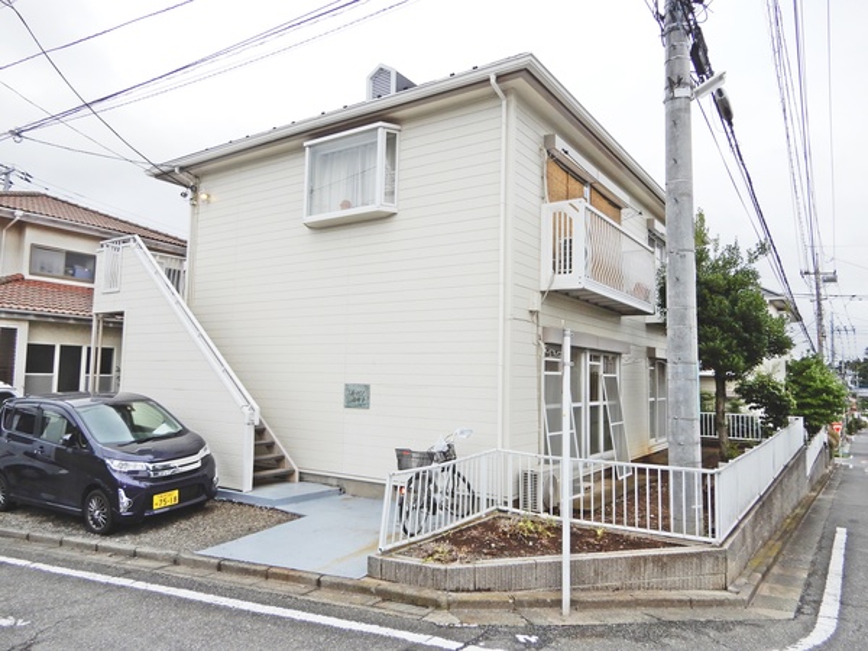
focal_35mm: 24
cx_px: 434
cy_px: 326
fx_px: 602
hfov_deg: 71.6
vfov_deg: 56.8
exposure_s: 1/160
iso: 110
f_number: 3.4
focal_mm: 4.3
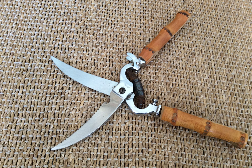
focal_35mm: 34
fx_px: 238
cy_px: 85
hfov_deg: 55.8
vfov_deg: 38.9
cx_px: 128
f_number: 2.4
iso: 80
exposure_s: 1/25
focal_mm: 3.3
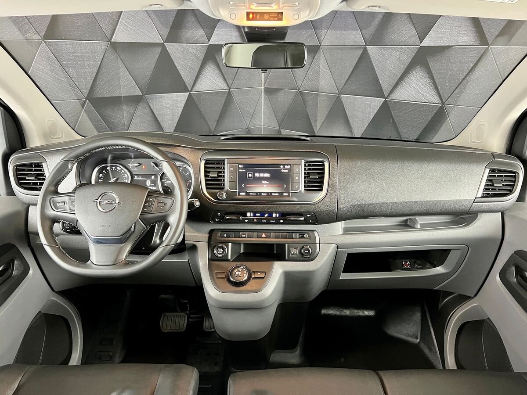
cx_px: 264
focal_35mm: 26
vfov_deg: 53.1
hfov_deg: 67.3
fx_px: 396
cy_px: 198
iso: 500
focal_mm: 5.7
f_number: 1.5
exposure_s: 1/50
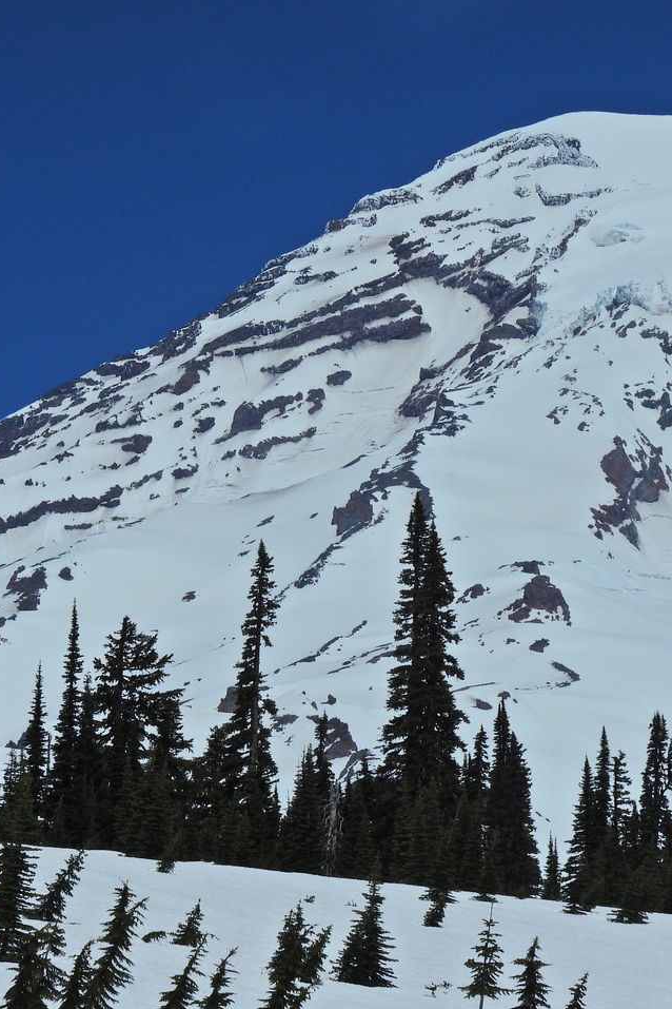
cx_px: 293
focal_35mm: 146
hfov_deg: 9.4
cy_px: 504
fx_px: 4088
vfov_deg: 14.1
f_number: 6.3
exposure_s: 1/2000
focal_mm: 18.7
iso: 100
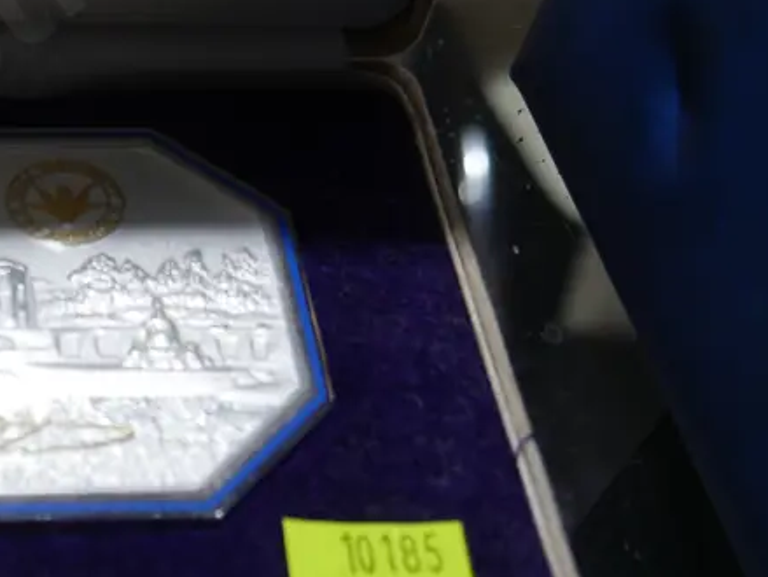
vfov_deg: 17.4
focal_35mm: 84
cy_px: 95
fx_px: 1865
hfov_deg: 21.9
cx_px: -101
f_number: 4
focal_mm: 18
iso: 200
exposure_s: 1/100
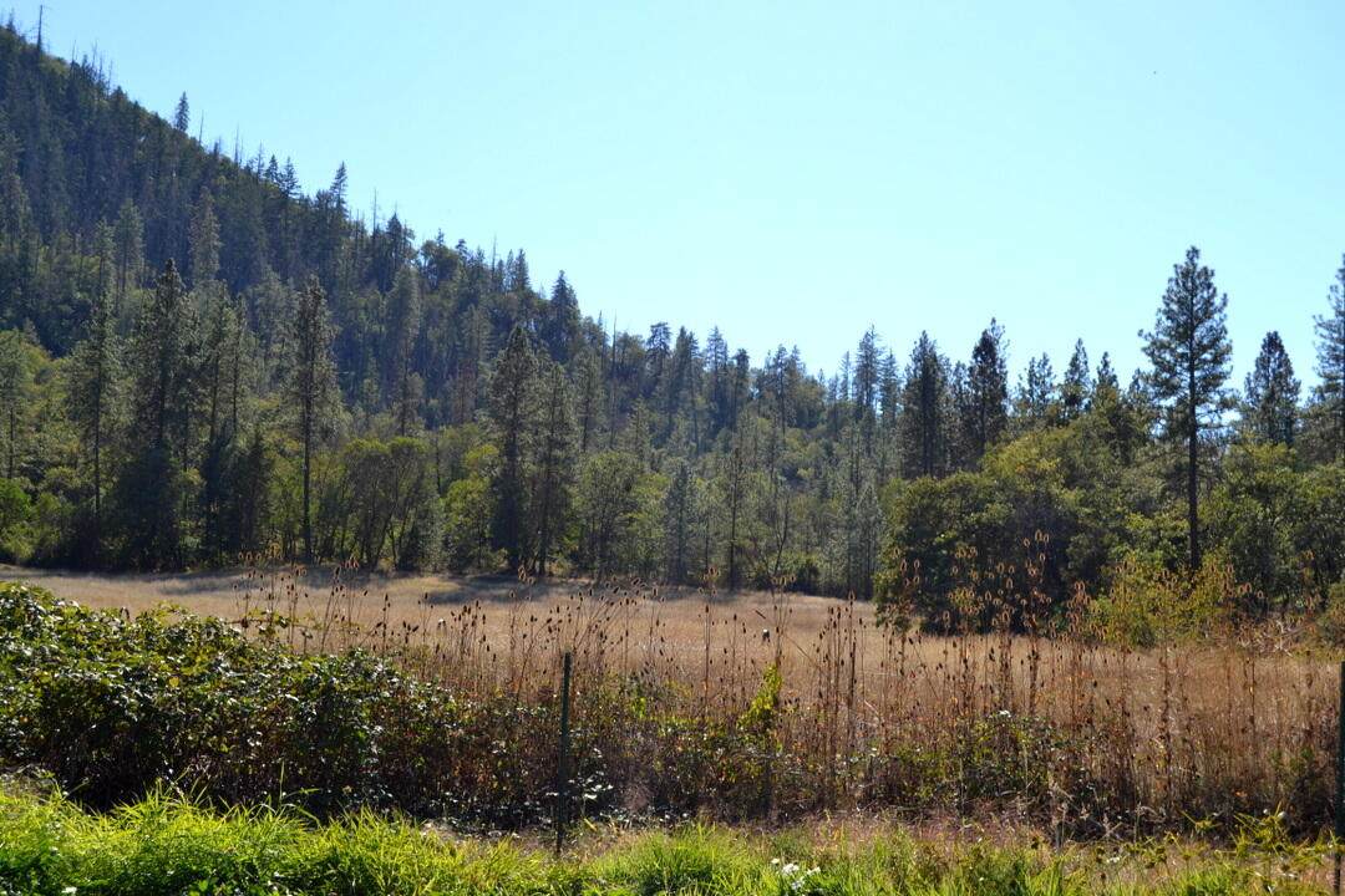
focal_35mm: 68
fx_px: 2522
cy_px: 448
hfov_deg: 29.9
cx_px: 672
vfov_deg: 20.2
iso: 100
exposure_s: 1/200
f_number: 9
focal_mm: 45
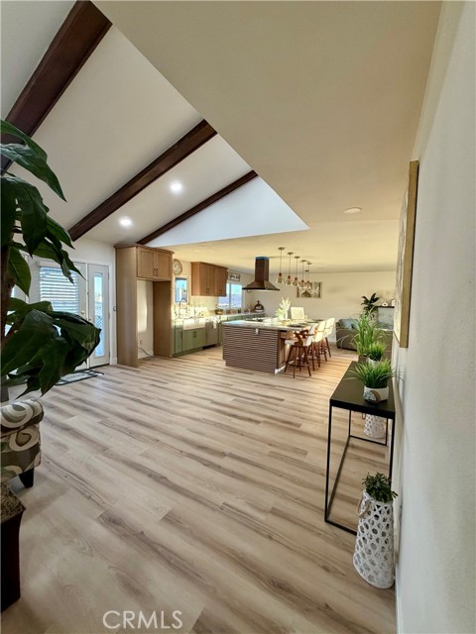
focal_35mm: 14
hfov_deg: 85.7
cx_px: 238
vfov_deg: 102.1
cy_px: 317
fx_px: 257
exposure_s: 1/120
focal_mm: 2.22
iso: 320
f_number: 2.2
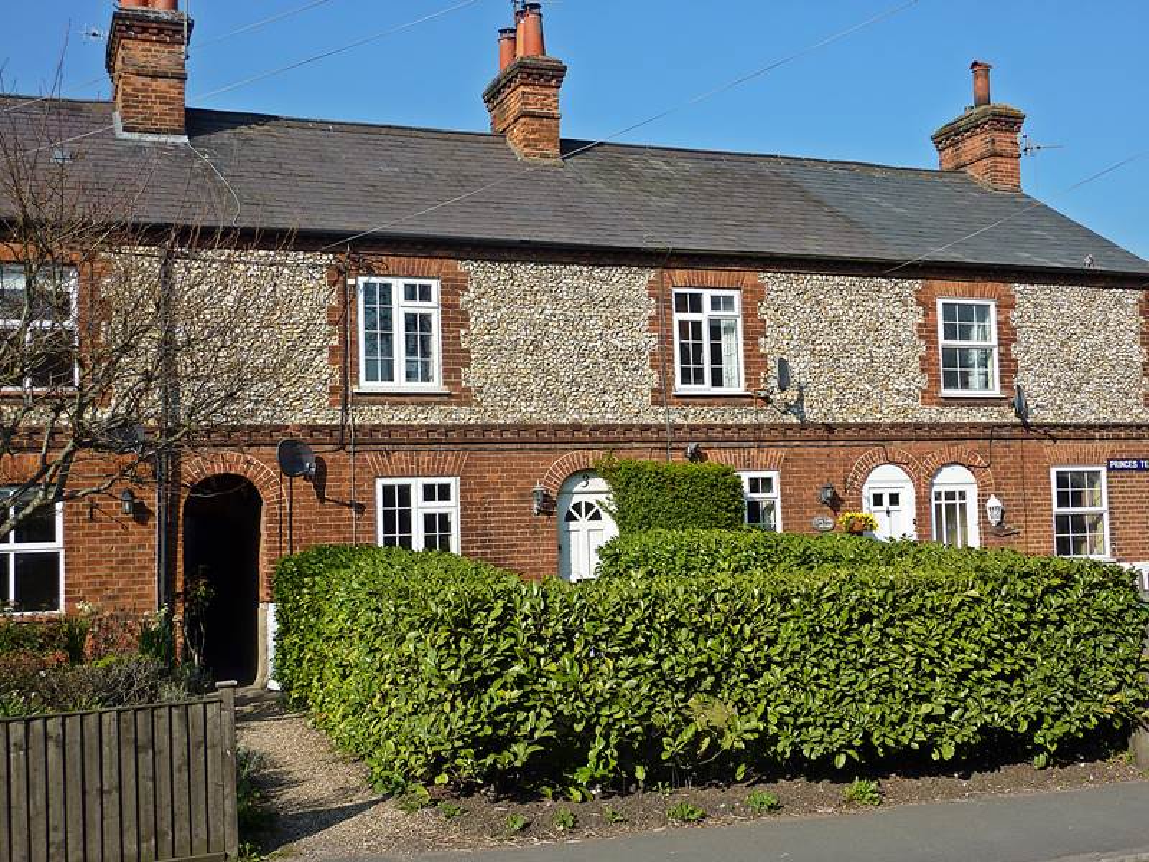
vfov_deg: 36.0
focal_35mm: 40
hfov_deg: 46.8
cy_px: 431
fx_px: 1328
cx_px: 574
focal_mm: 6.5
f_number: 4.5
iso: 80
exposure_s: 1/500
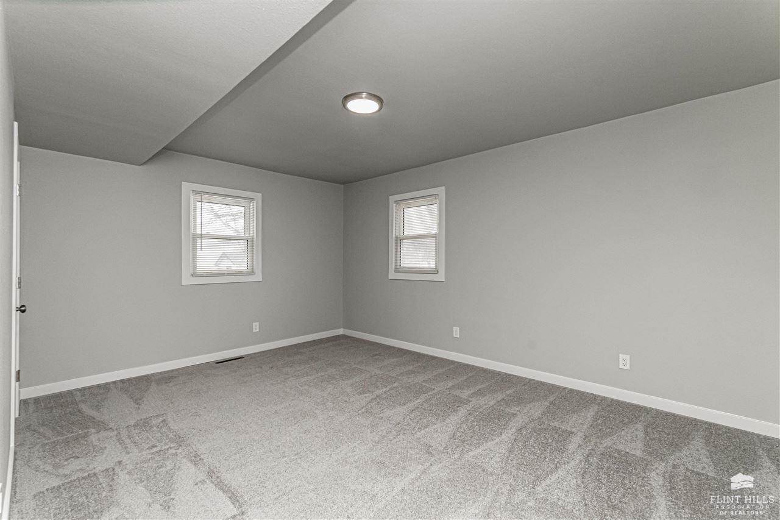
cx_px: 390
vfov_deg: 77.3
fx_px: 325
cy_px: 260
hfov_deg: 100.4
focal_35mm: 15
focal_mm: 10
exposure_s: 1/60
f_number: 10
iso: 2500
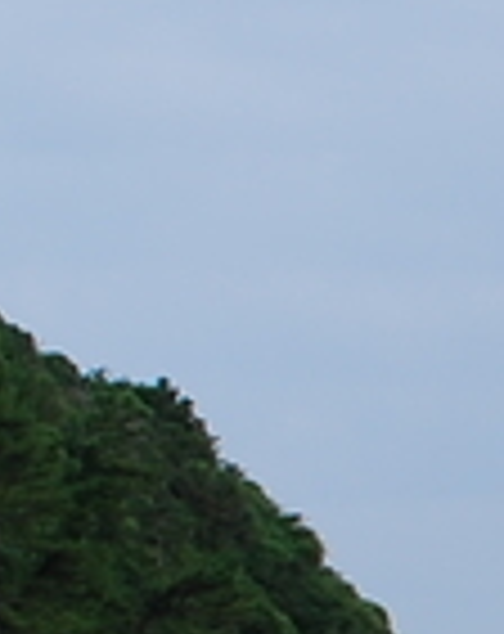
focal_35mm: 265
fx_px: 4963
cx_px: 2016
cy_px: 630
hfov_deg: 5.2
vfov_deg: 7.3
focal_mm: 22
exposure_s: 1/200
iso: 100
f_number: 7.1
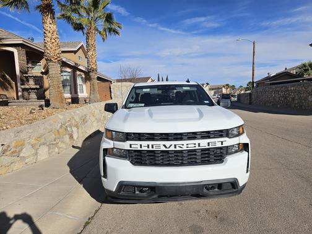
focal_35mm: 23
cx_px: 156
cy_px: 117
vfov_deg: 58.9
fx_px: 207
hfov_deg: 73.9
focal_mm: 5.4
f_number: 1.8
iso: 25
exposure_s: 1/4165
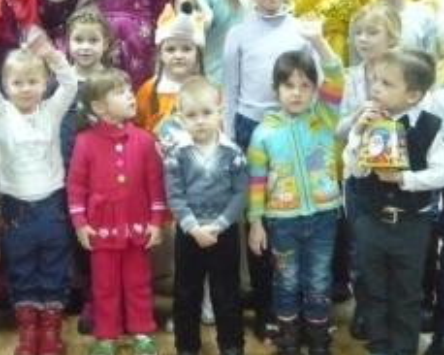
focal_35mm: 63
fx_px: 828
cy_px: 37
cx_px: 78
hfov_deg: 29.2
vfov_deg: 23.6
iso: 800
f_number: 2.8
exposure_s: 1/20
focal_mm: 5.5
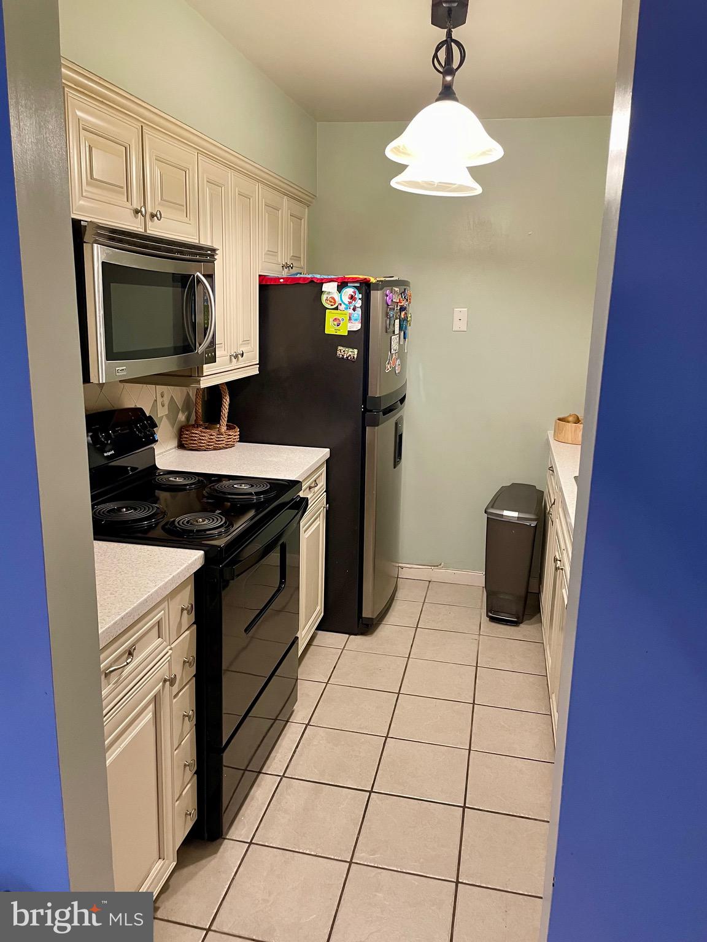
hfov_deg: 53.1
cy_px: 471
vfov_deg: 67.3
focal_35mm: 26
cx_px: 354
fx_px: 708
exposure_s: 1/60
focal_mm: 4.2
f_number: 1.6
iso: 250
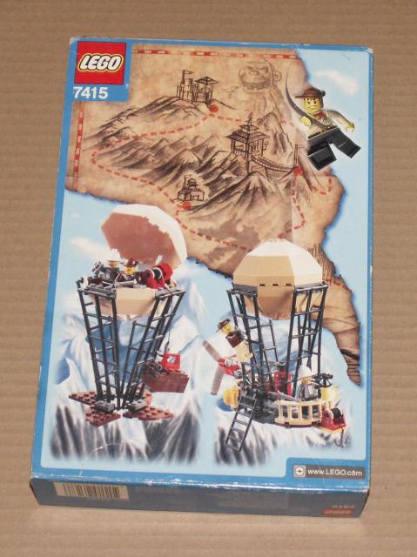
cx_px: 208
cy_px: 278
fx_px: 981
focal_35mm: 61
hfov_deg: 24.0
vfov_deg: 31.7
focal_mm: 10.13
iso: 160
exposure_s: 1/60
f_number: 3.2
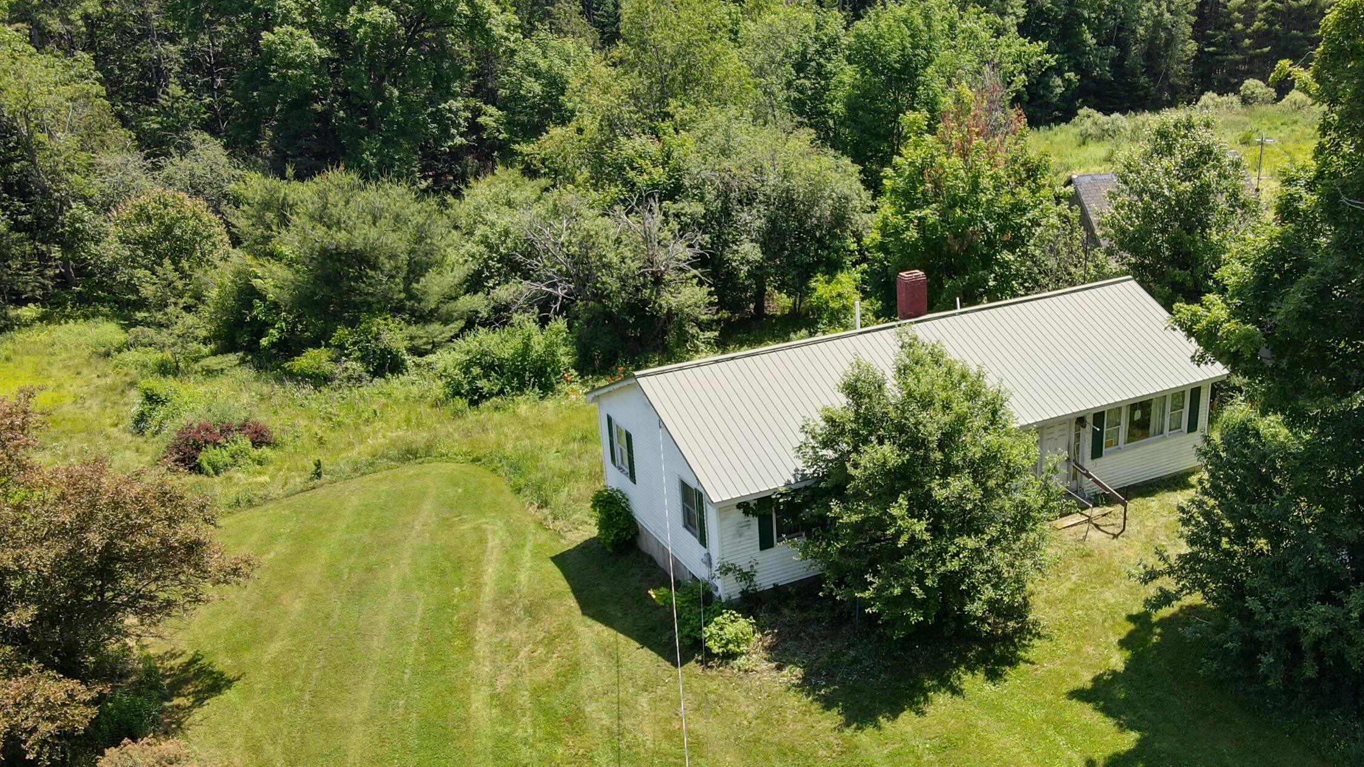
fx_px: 1266
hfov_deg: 56.1
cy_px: 488
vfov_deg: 33.5
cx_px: 833
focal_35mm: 35
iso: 100
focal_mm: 4.5
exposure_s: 1/240
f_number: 2.8
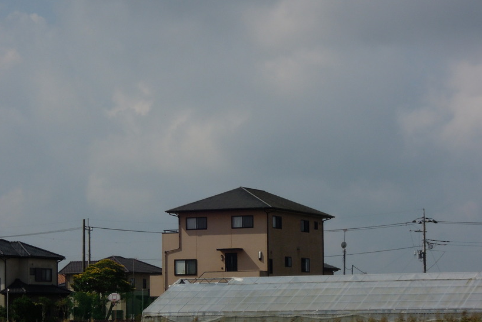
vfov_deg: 10.5
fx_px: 1740
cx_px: 209
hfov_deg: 15.8
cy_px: 224
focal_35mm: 130
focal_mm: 17.9
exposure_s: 1/1600
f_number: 6.2
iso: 160
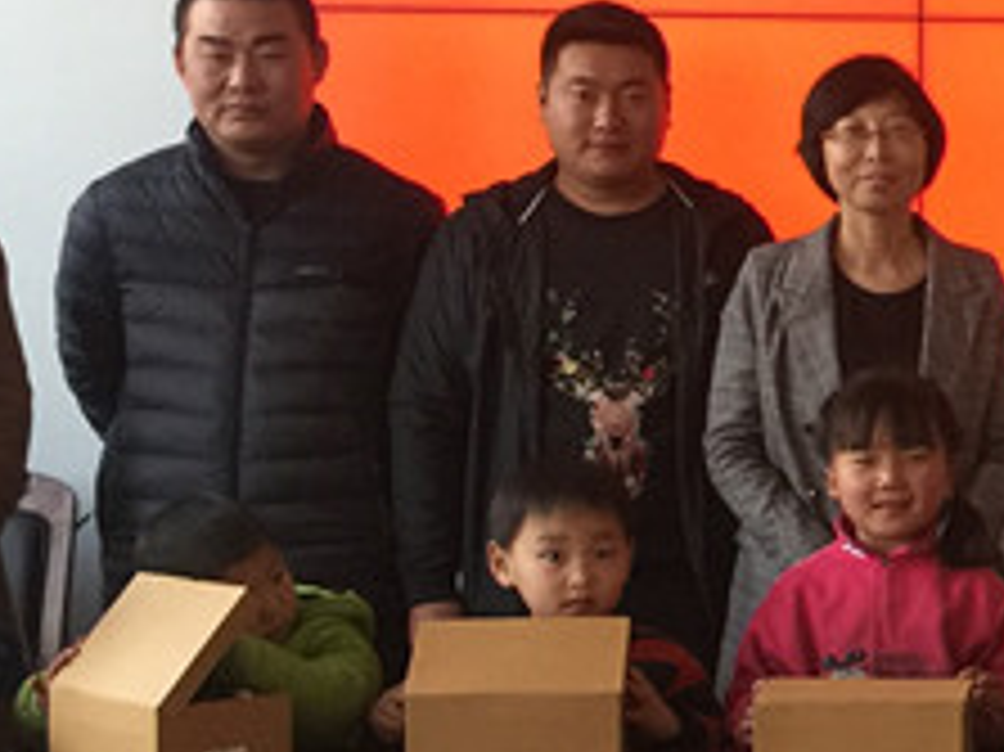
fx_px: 3015
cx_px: 1315
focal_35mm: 104
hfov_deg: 17.7
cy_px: 446
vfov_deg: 14.2
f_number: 2.2
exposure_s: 1/33
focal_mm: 4.15
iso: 80
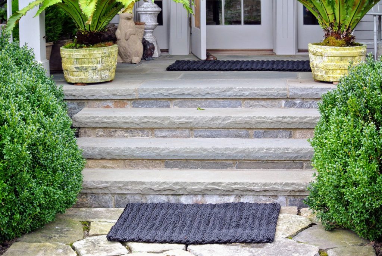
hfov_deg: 25.0
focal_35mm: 81
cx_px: 191
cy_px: 128
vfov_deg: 16.9
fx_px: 861
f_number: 3.8
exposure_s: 1/200
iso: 100
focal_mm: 30
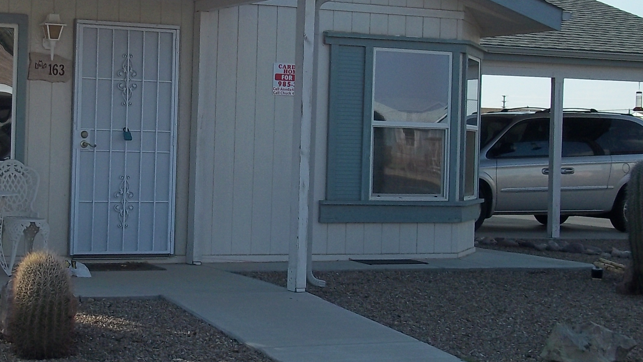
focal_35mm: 74
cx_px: 180
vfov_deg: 16.3
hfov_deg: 28.3
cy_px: 147
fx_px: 1262
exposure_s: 1/160
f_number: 8
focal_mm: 6.5
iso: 80
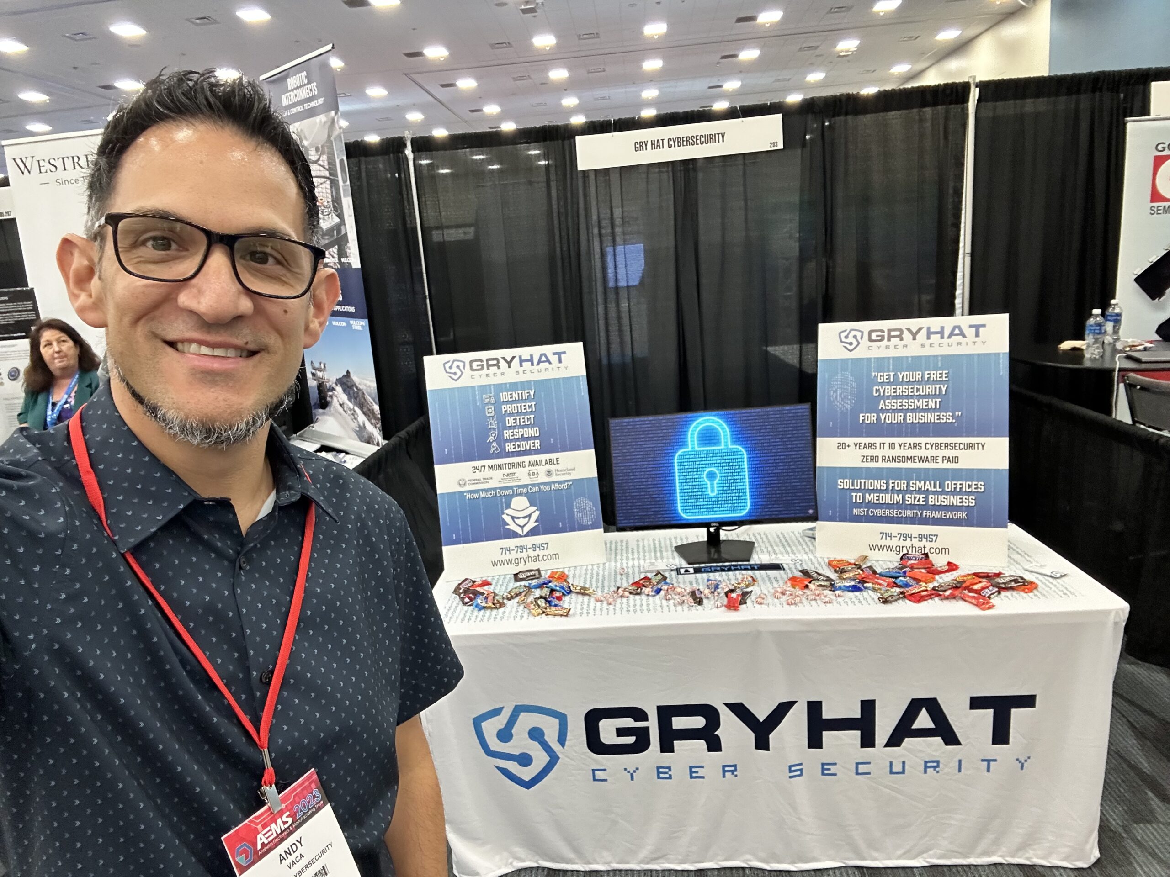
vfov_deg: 58.9
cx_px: 585
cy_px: 438
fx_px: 777
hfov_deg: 73.9
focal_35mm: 23
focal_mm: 2.69
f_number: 1.9
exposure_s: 1/60
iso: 250
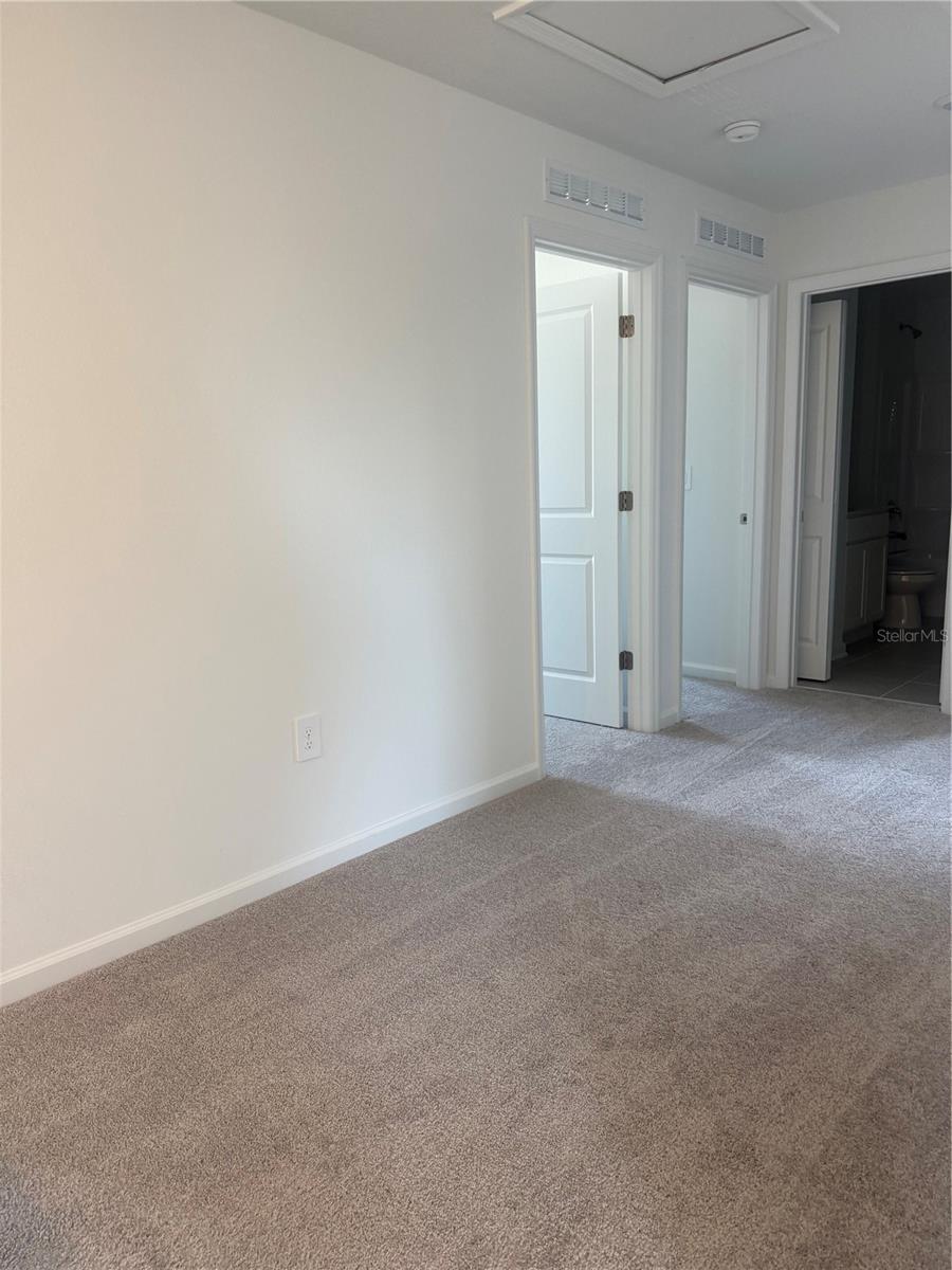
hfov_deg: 56.8
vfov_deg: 71.6
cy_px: 635
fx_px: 880
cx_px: 476
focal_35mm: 24
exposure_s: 1/120
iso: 160
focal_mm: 6.76
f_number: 1.78
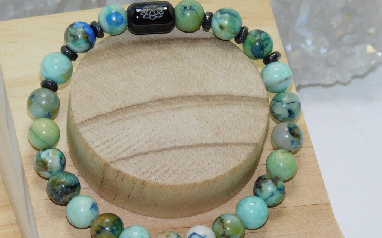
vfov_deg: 6.1
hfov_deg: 9.8
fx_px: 2238
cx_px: 191
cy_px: 132
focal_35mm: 215
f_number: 5.4
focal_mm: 35.9
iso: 200
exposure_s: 1/60
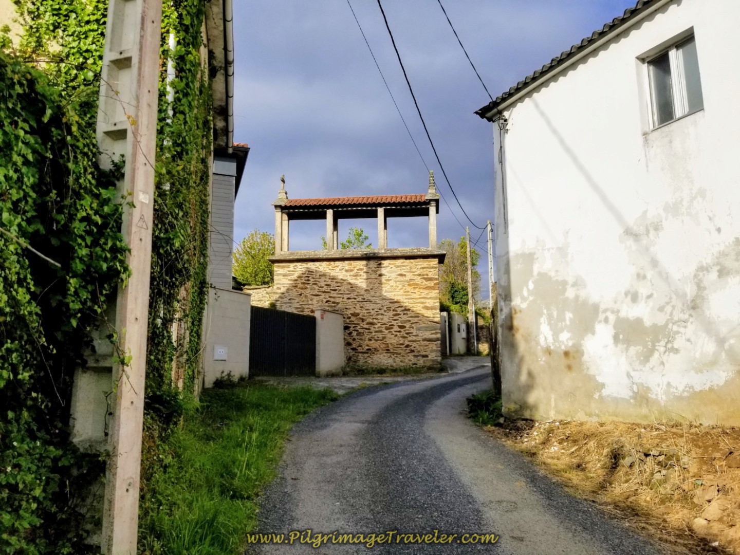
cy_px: 278
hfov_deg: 67.3
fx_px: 556
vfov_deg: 53.1
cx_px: 370
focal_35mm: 26
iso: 50
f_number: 1.7
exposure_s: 1/5040
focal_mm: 4.3
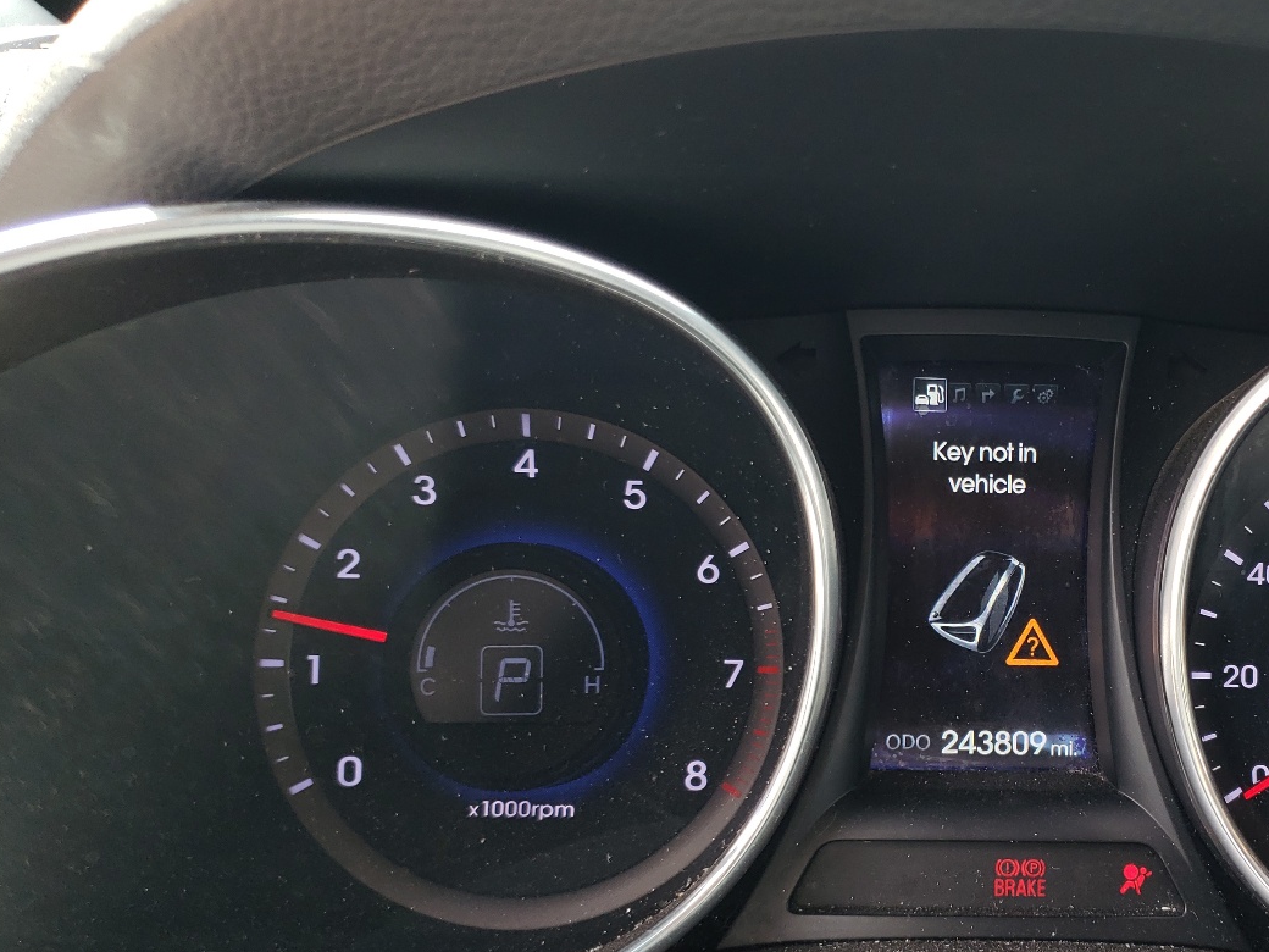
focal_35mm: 40
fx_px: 1466
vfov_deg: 35.9
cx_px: 960
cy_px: 546
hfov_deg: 45.1
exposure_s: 1/120
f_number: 1.5
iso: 50
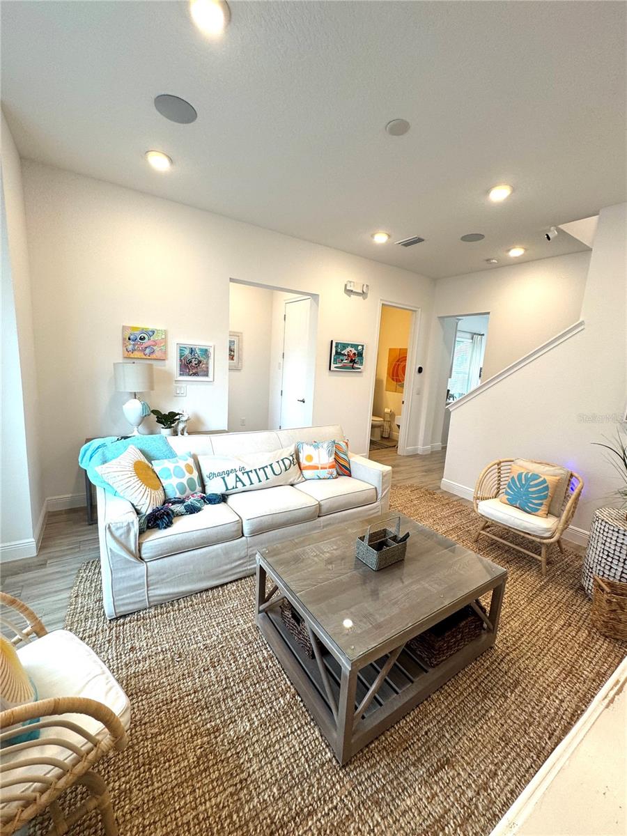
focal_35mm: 14
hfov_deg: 85.7
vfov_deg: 102.1
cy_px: 418
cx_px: 314
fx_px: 338
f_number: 2.2
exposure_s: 1/120
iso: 100
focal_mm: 2.22
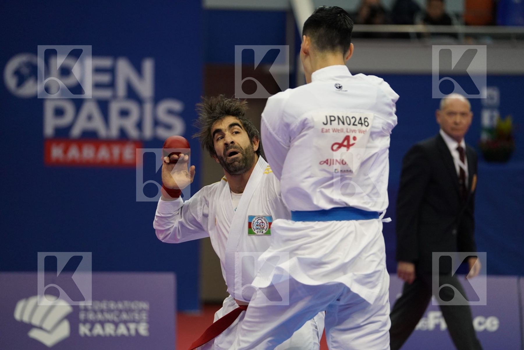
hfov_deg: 12.5
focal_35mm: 165
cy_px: 175
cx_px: 262
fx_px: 2401
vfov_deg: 8.3
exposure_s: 1/1000
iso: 3200
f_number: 2.8
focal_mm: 165
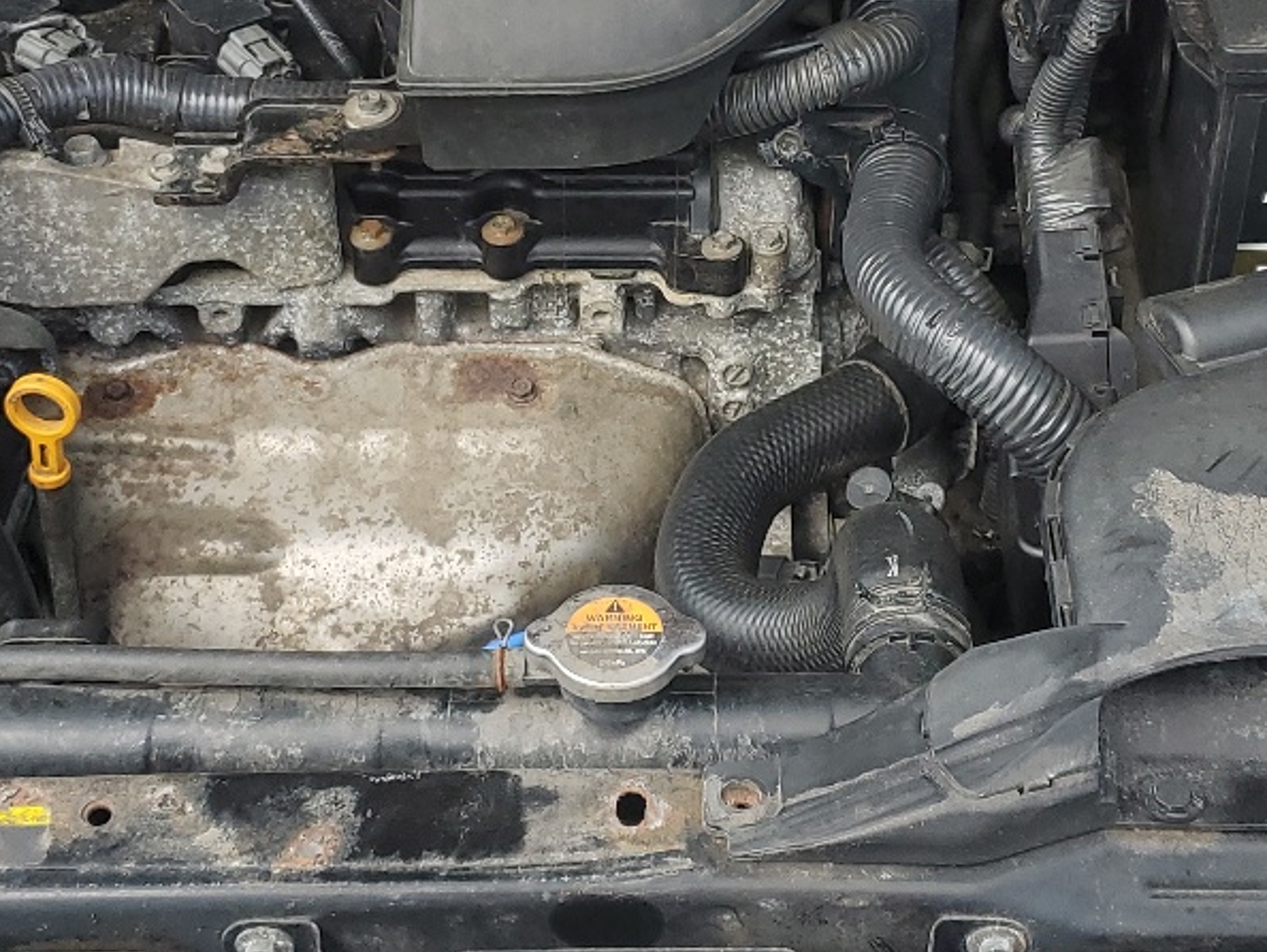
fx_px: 2563
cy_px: 339
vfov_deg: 21.0
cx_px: 634
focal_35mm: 70
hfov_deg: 27.8
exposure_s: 1/1250
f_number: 1.5
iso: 50
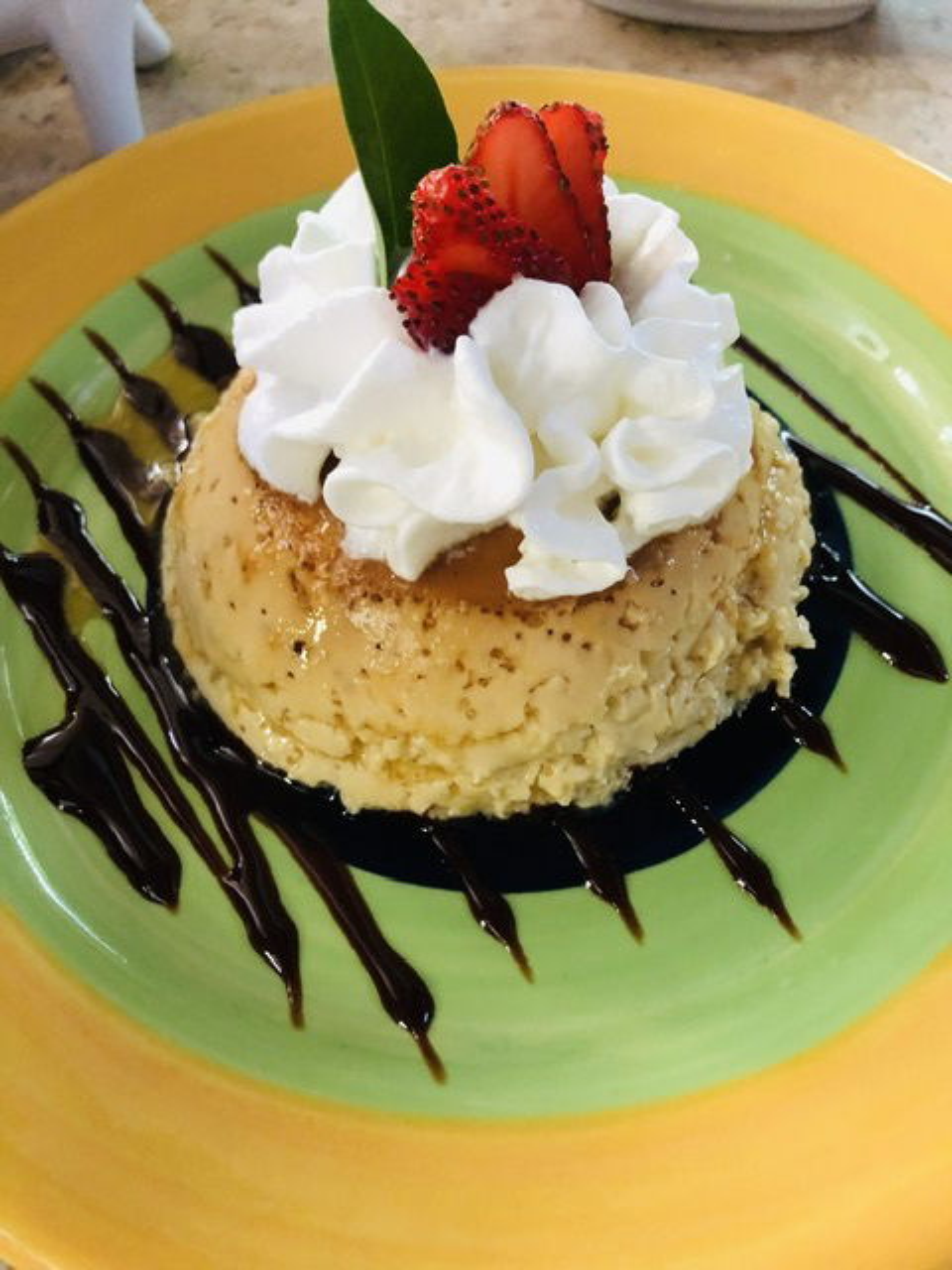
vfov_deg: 63.4
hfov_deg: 49.7
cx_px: 476
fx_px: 1027
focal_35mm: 28
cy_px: 635
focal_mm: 3.99
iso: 100
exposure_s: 1/5
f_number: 1.8
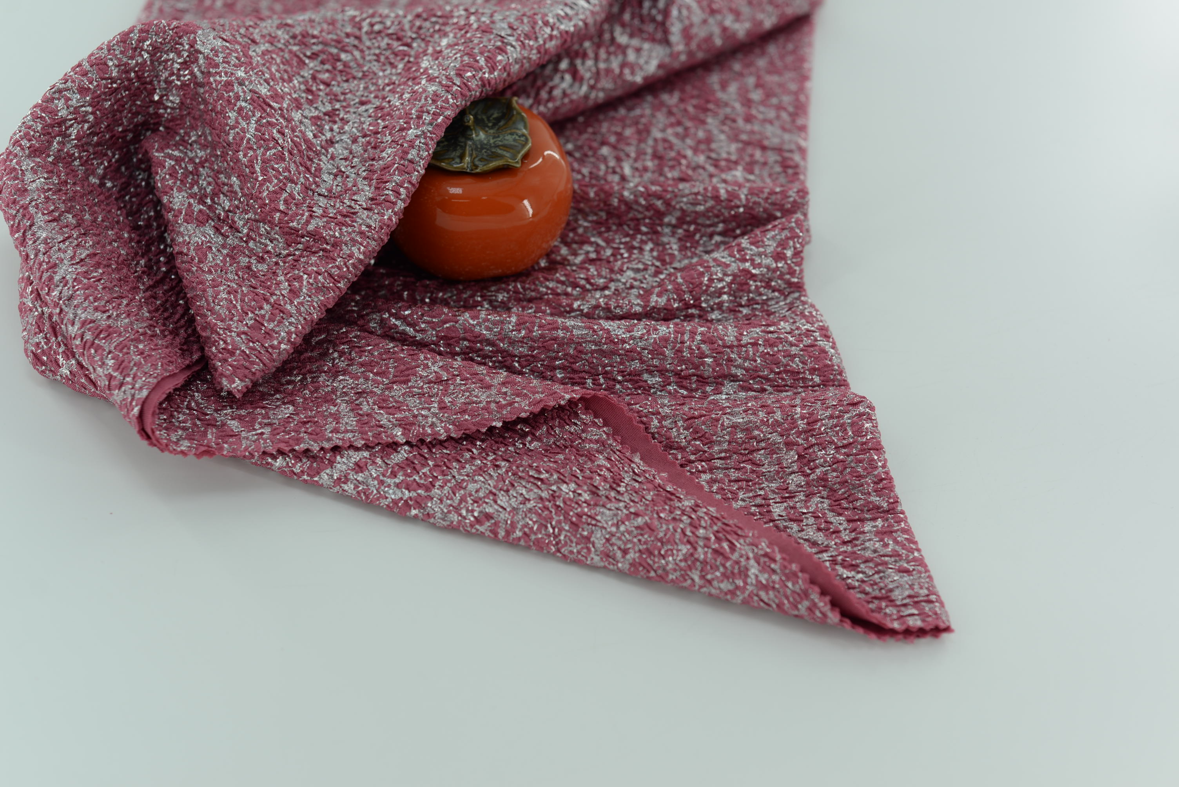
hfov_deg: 39.6
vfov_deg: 27.0
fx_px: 1638
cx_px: 590
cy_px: 394
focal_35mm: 50
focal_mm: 50
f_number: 4
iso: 100
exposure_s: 1/160
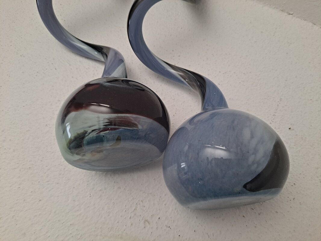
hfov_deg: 69.4
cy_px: 120
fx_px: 232
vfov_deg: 54.9
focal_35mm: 25
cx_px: 160
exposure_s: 1/30
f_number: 2
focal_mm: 4.6
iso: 320
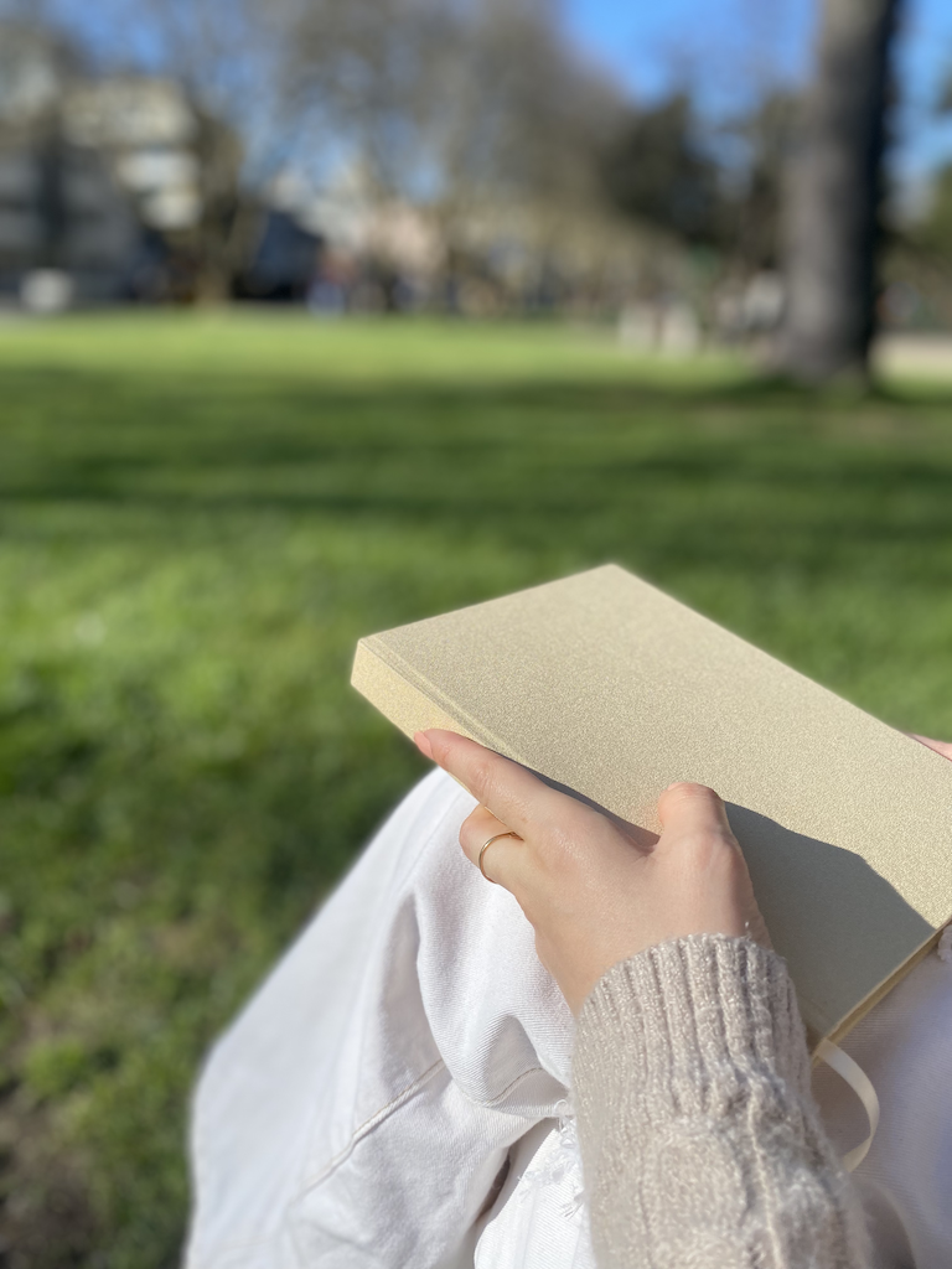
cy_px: 634
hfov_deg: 53.1
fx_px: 953
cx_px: 476
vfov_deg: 67.3
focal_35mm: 26
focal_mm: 4.25
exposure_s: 1/2410
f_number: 1.8
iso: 32
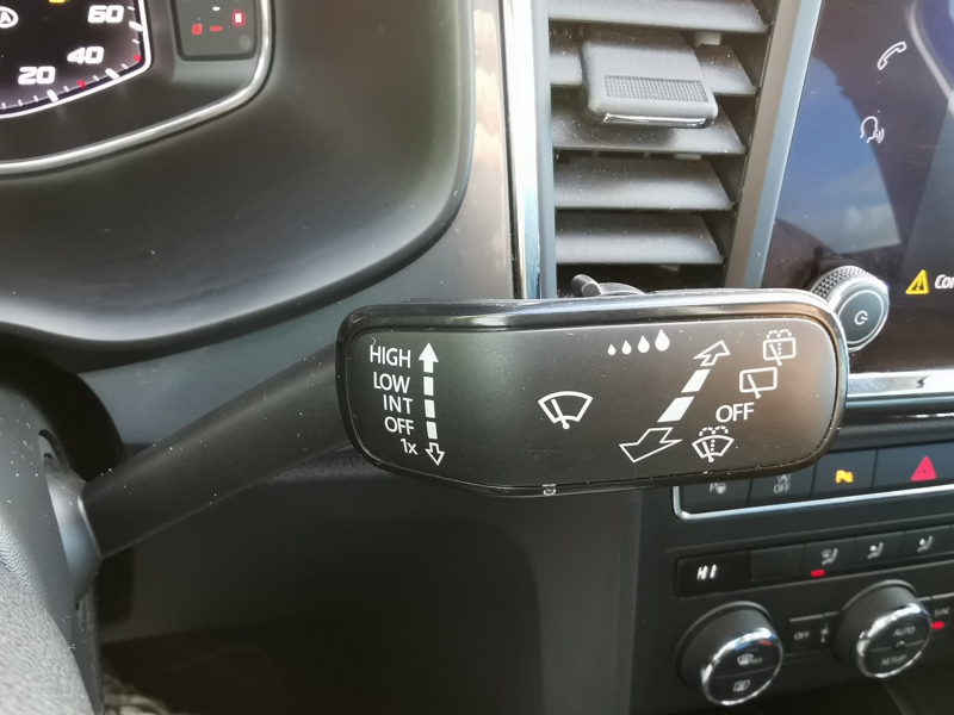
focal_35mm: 26
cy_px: 358
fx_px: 717
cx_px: 477
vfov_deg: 53.1
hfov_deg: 67.3
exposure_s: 1/33.3
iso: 160
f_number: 2.2
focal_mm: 2.26
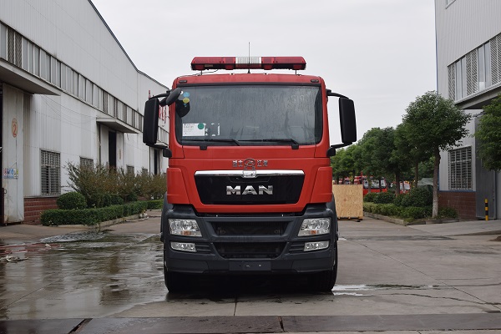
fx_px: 731
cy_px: 167
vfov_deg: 25.8
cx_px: 250
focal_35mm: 52
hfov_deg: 37.9
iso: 360
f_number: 8
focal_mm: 35
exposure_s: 1/250
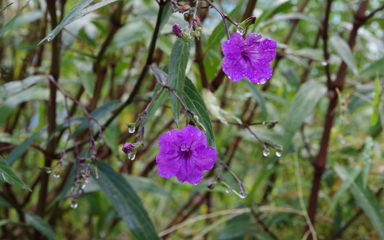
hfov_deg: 29.4
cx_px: 193
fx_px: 733
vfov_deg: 18.6
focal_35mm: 70
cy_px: 113
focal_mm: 68
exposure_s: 1/13
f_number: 11
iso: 400
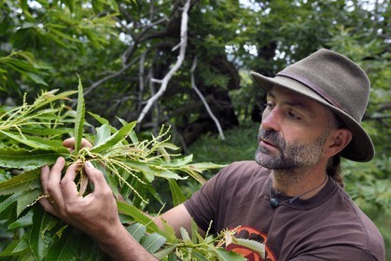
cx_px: 196
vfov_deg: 35.1
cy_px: 130
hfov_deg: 50.7
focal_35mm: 38
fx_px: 413
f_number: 5.6
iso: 800
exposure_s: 1/200
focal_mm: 38
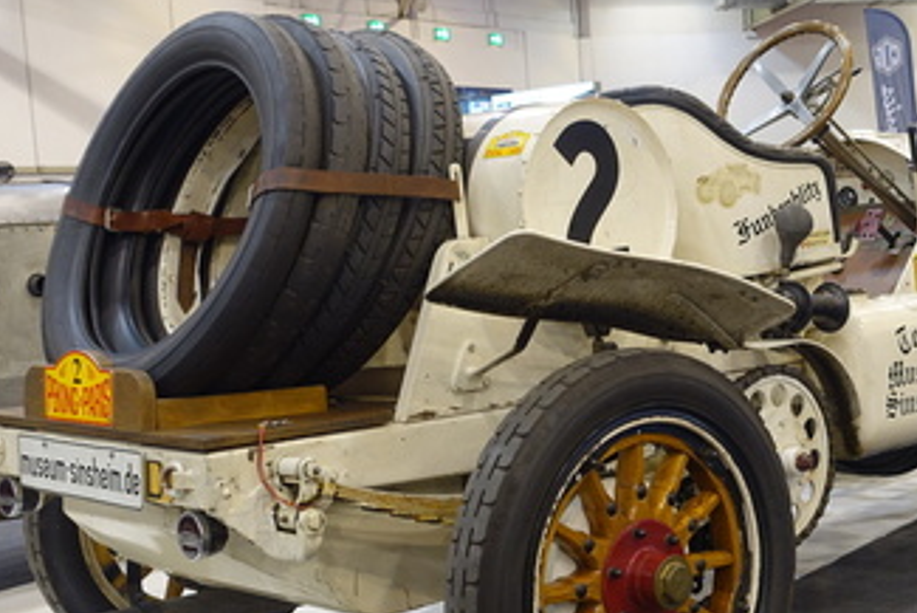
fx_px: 1503
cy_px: 347
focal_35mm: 59
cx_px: 694
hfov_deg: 33.2
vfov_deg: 23.0
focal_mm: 11.81
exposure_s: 1/40
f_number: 2.8
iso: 160
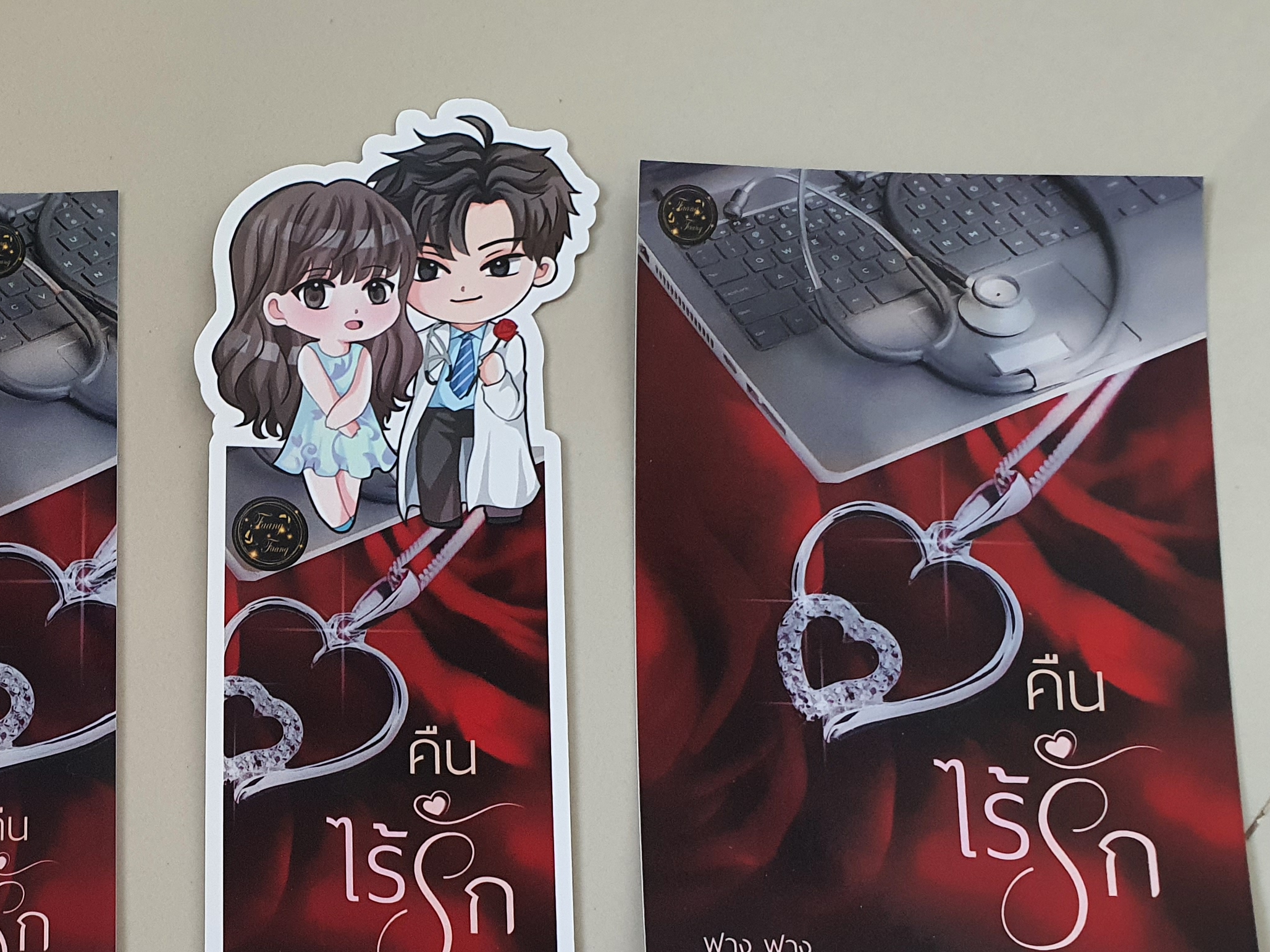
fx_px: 1871
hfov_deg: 34.9
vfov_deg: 28.2
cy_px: 693
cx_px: 81
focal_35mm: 51
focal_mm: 4.3
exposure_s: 1/50
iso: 320
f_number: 2.4
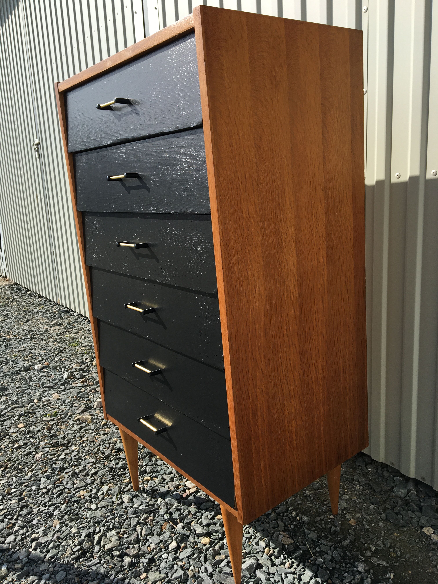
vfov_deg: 61.7
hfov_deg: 48.2
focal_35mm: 29
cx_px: 219
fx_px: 489
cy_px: 292
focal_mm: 4.15
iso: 25
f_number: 2.2
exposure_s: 1/1221
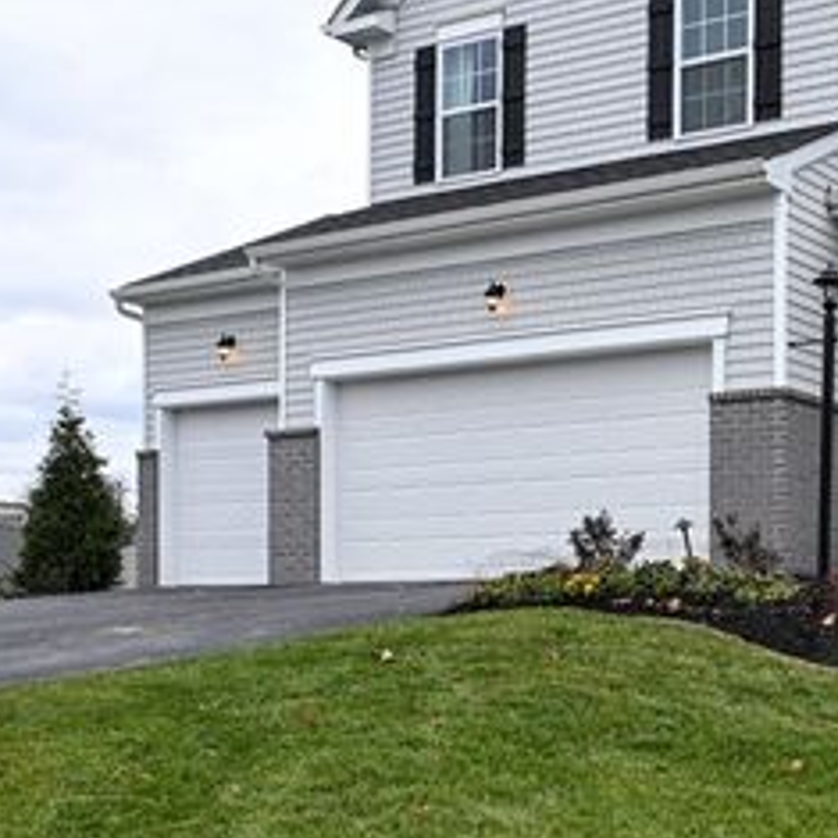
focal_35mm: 57
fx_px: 1561
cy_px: 637
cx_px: 806
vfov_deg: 29.5
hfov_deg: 28.5
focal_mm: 14
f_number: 6.3
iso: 100
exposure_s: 1/60
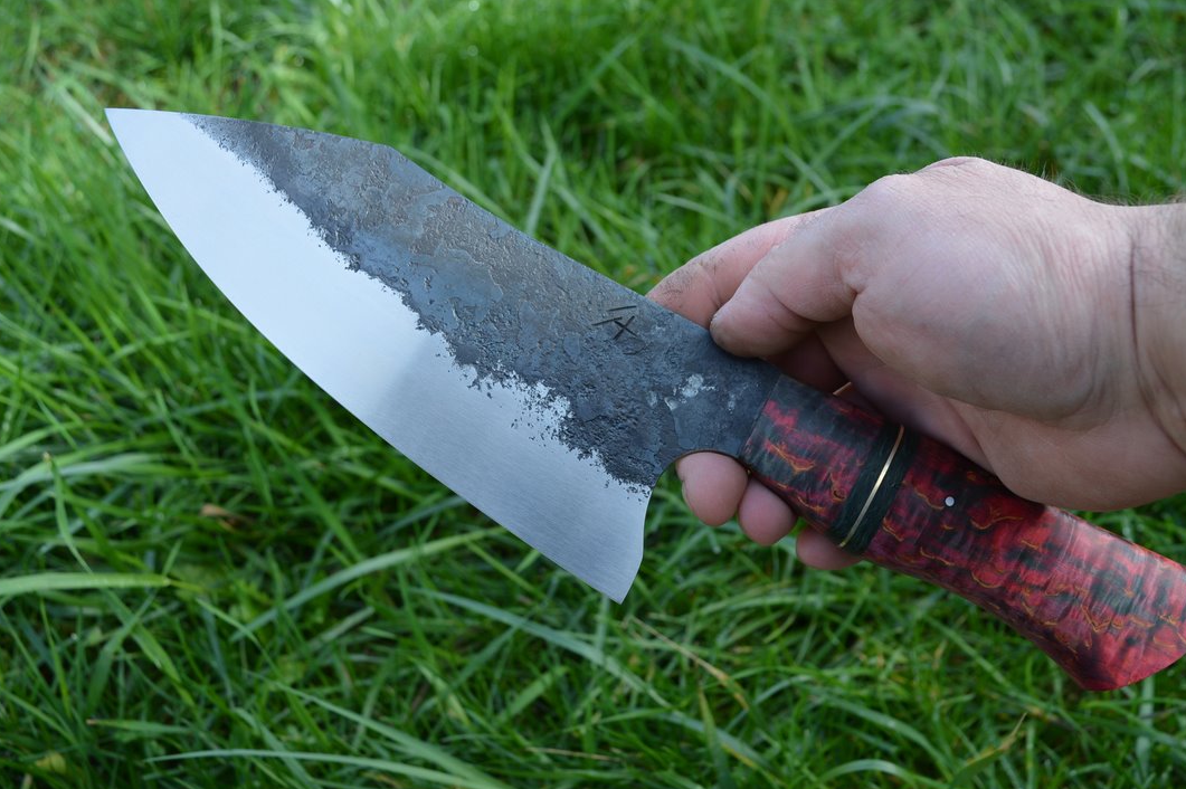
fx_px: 1236
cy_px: 373
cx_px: 629
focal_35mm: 38
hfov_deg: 51.2
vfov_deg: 35.4
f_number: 5.6
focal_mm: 23
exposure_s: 1/125
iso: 140
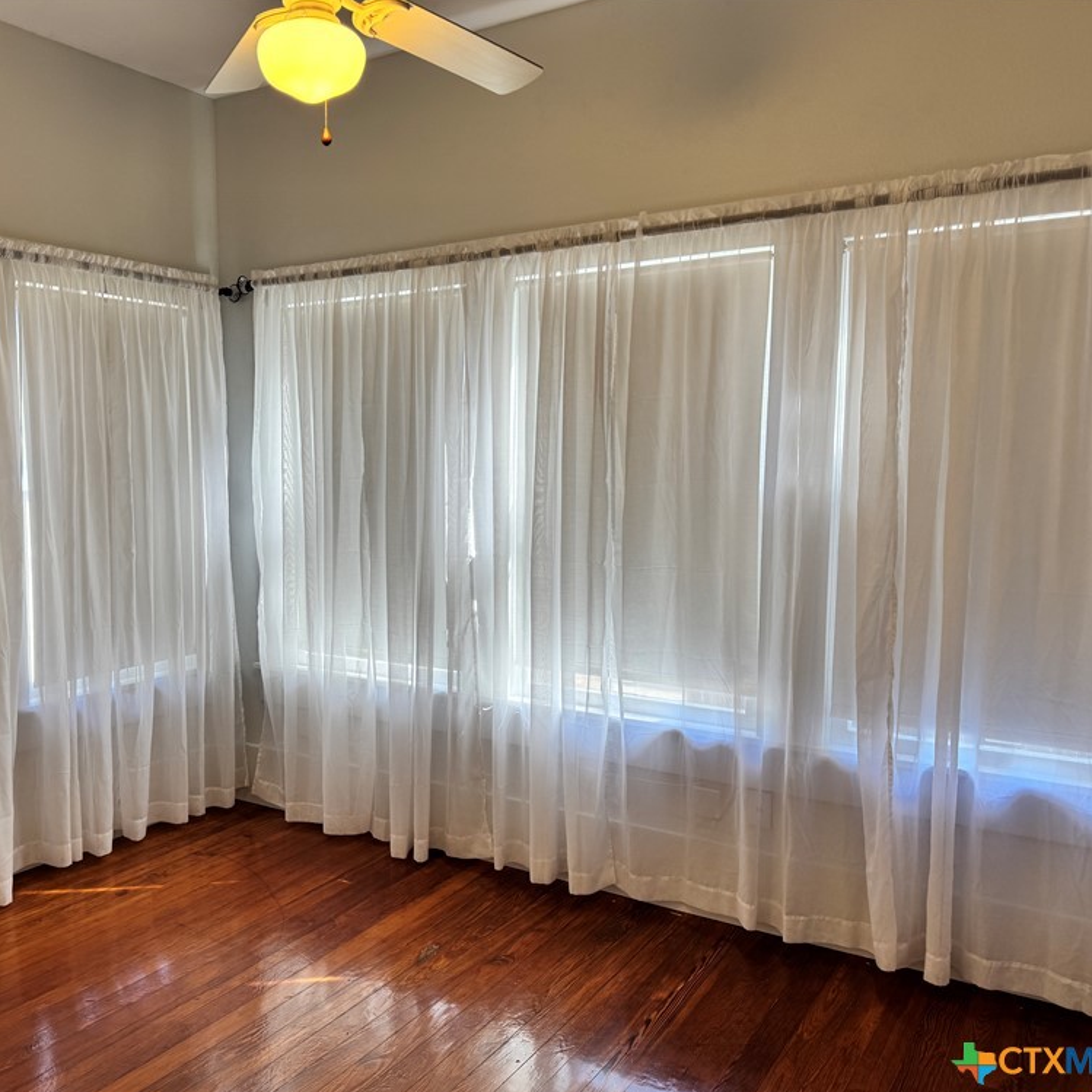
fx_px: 1035
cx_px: 418
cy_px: 554
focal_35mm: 29
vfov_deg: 55.6
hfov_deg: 55.1
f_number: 1.78
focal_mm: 6.76
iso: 64
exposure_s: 1/120
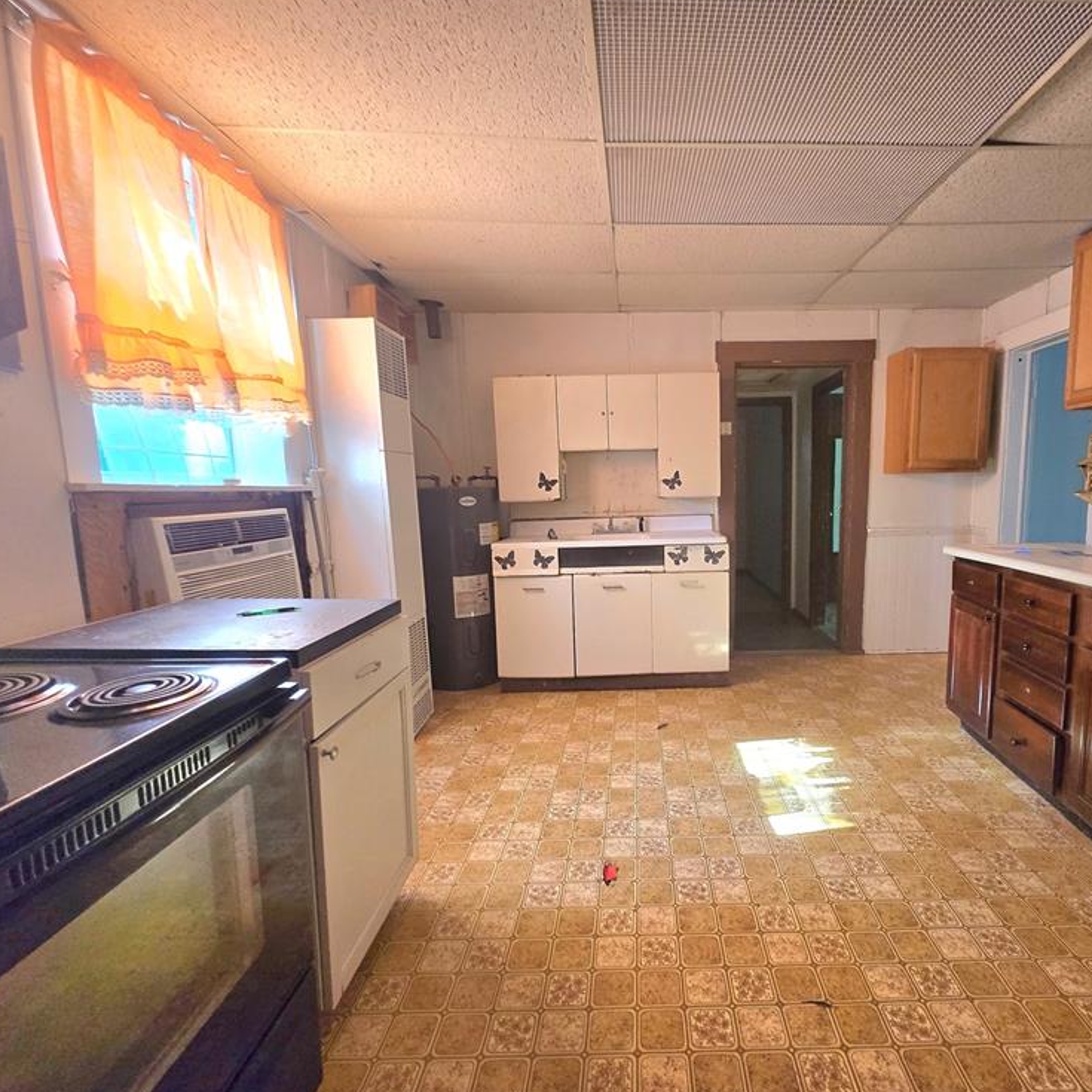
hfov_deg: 86.4
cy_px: 553
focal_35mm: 16
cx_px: 651
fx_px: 571
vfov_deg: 87.4
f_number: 2.2
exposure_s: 1/60.2
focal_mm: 1.7
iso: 160
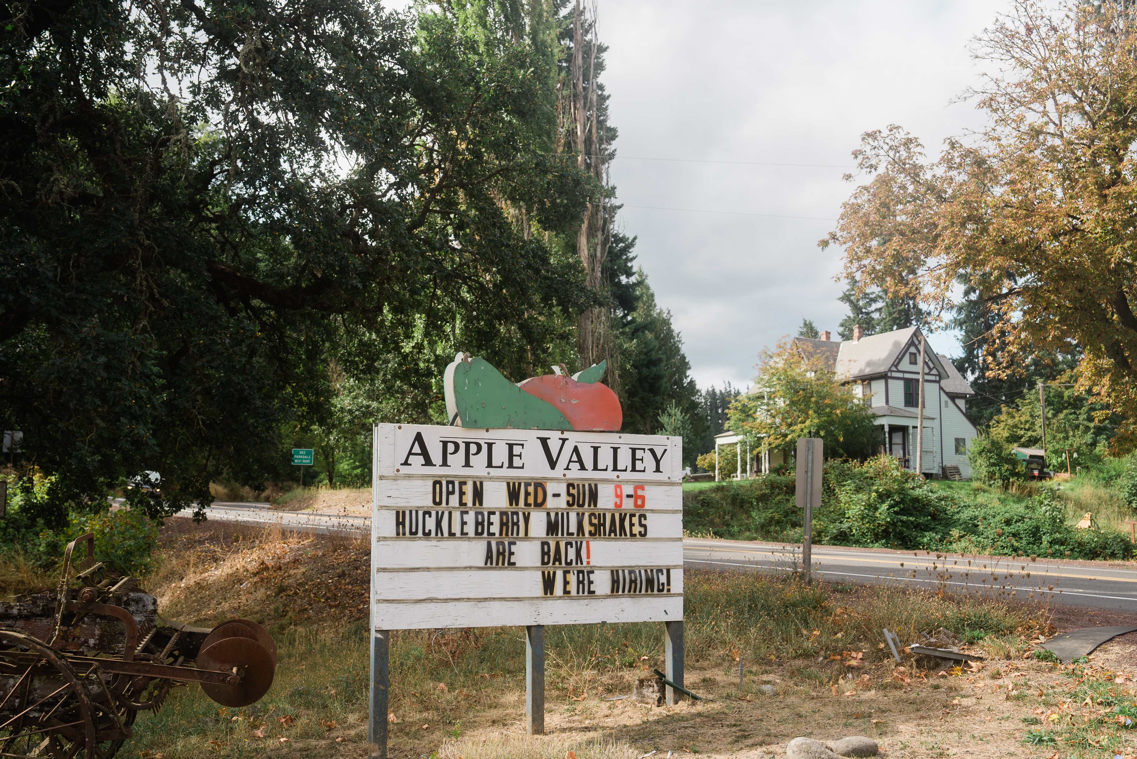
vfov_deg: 33.4
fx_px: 1264
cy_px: 380
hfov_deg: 48.4
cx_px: 568
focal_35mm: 40
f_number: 5
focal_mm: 40
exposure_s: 1/200
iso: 80
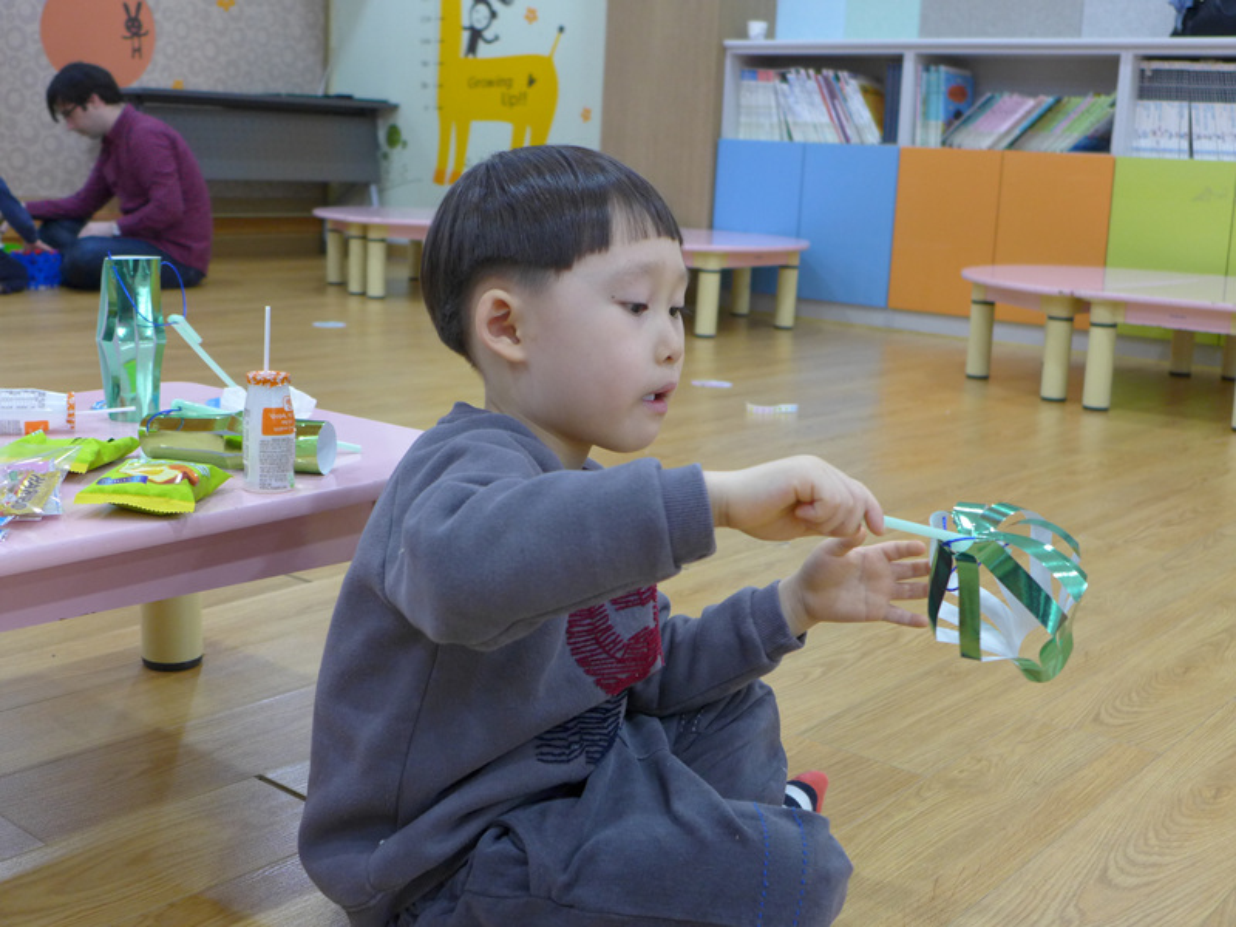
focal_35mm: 43
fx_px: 1535
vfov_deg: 33.6
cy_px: 464
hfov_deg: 43.9
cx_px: 618
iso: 250
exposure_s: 1/160
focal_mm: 8.4
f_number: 1.8
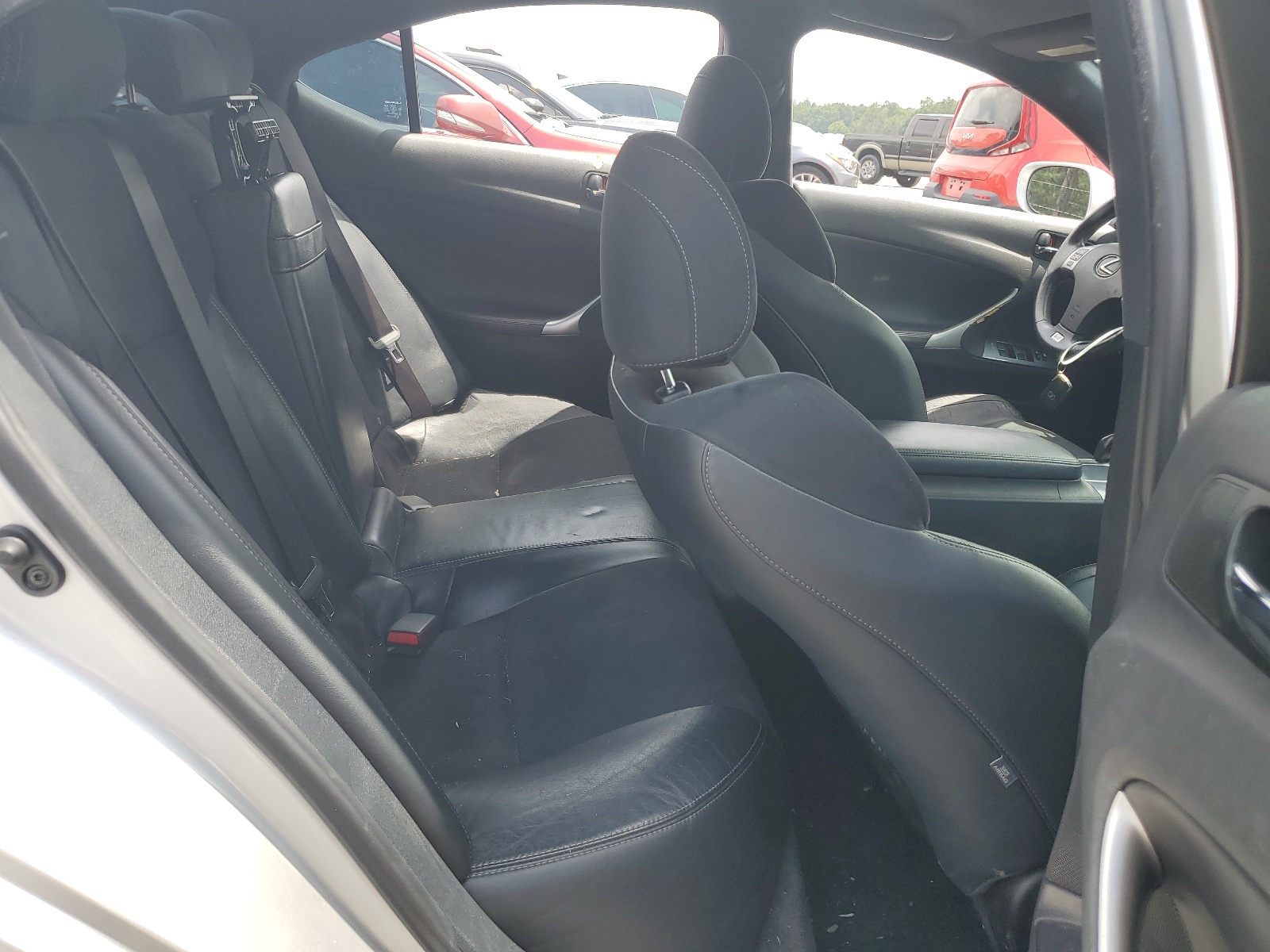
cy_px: 476
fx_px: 954
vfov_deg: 53.1
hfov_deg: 67.3
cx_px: 635
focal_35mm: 26
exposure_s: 1/625
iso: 50
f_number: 1.5
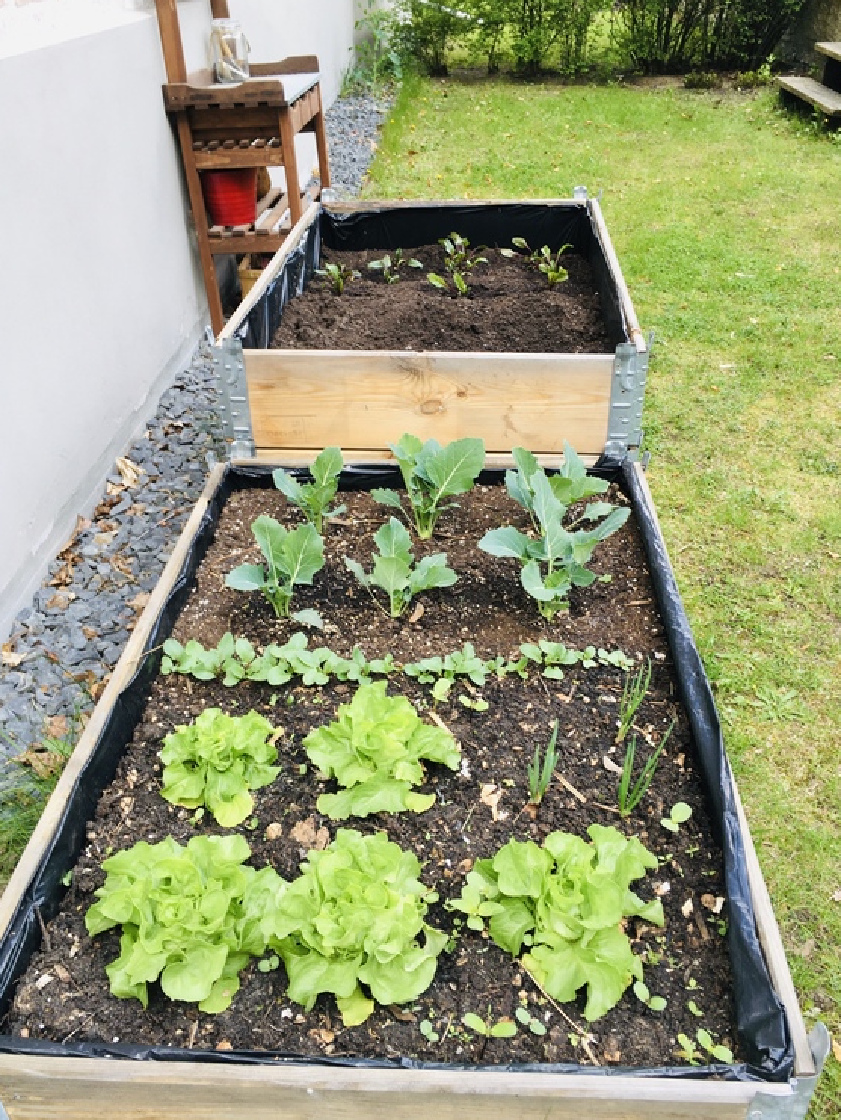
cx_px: 427
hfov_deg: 46.8
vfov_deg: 59.9
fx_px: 971
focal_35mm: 30
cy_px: 558
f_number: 2.2
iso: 25
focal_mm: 4.15
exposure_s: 1/105
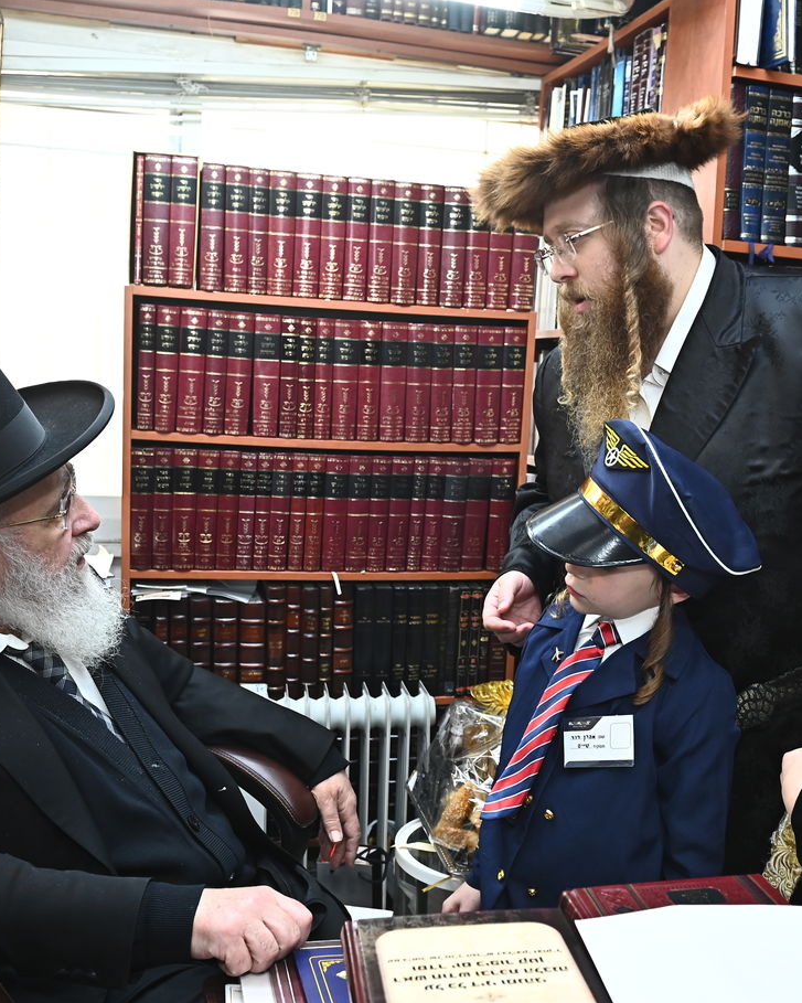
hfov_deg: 38.1
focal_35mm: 39
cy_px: 512
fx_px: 1157
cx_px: 473
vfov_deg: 46.8
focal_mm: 27
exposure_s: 1/125
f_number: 5
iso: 1250
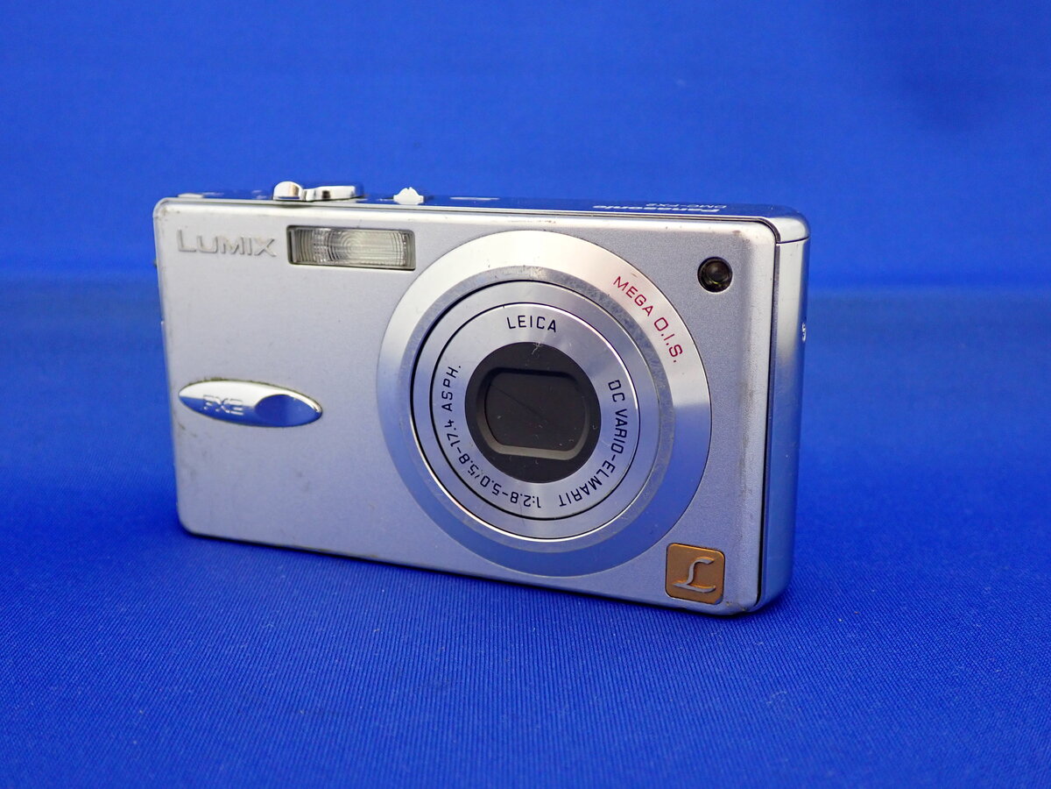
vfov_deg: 37.7
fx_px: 1154
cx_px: 526
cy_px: 394
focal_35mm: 38
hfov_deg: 49.0
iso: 320
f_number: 2.7
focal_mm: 6.83
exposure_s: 1/40
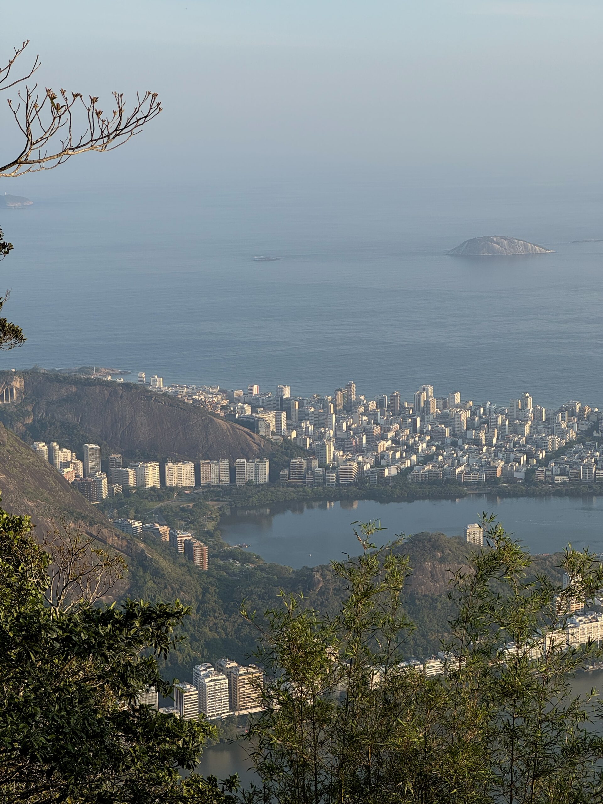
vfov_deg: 25.3
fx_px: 1788
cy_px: 402
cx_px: 302
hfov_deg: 19.1
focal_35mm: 77
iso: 25
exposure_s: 1/619
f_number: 2.8
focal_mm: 9
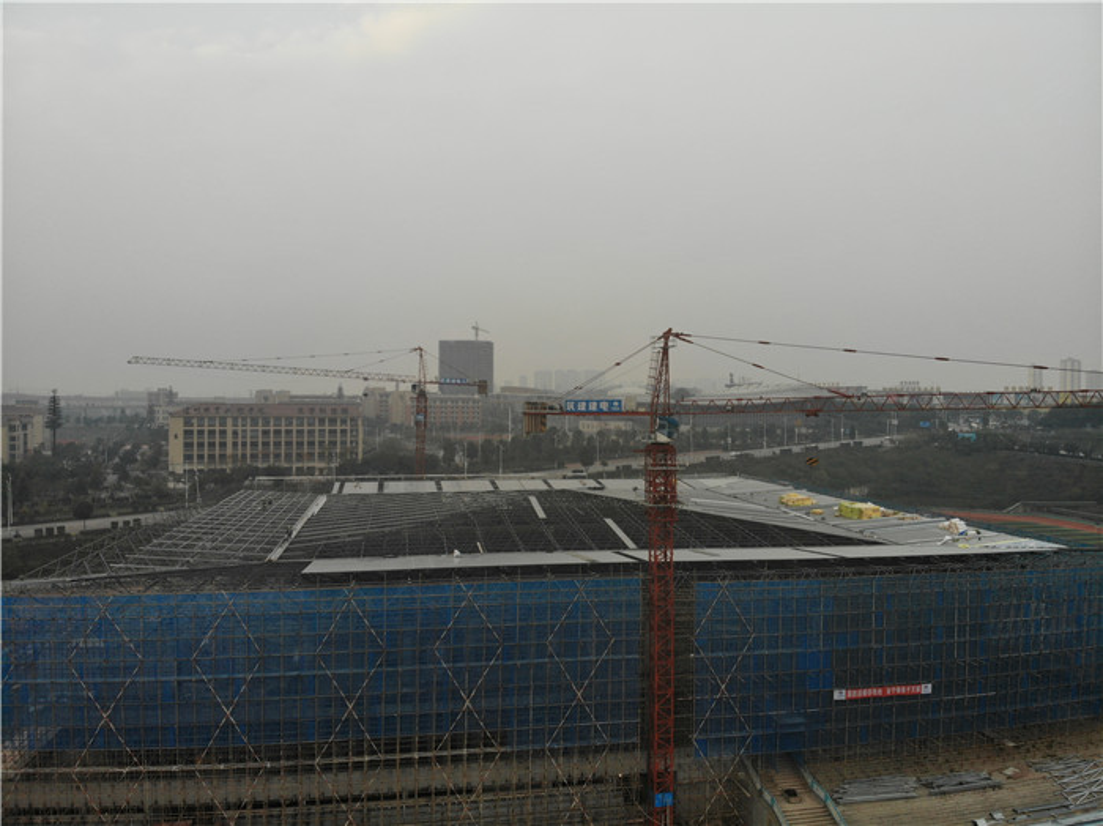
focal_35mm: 24
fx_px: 764
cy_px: 413
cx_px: 552
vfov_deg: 56.8
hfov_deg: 71.6
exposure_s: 1/111
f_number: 2.8
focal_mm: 4.5
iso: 100
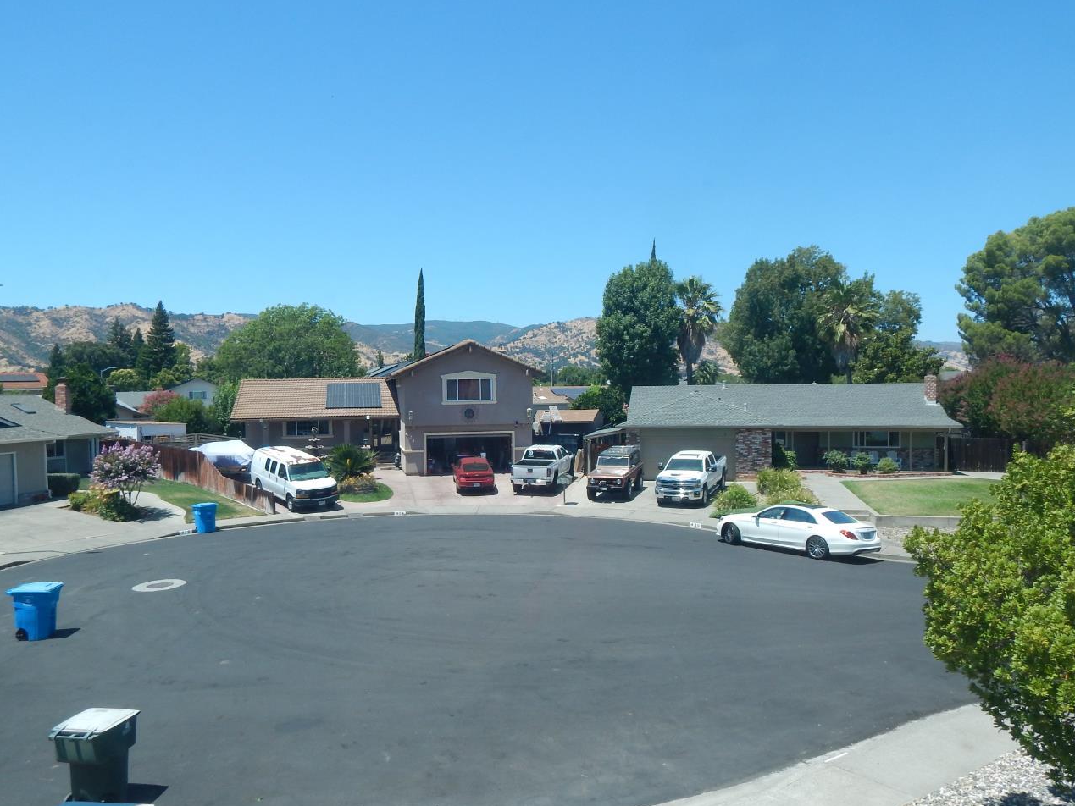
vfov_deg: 53.1
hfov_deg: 67.3
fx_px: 808
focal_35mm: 26
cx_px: 525
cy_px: 420
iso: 125
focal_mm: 4
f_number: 3
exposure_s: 1/1000
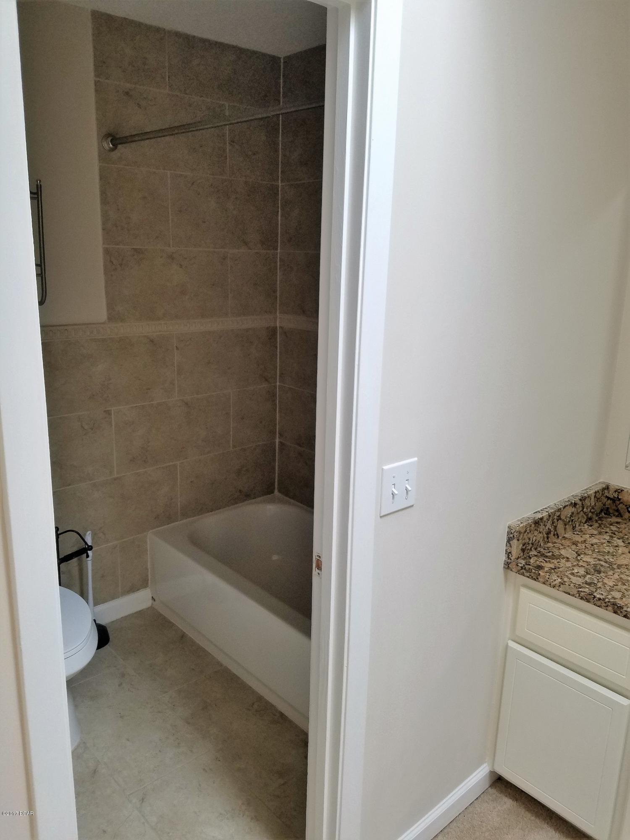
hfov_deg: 53.1
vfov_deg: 67.3
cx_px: 315
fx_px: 631
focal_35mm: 26
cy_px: 420
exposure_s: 1/60
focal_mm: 4.2
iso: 125
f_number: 1.7
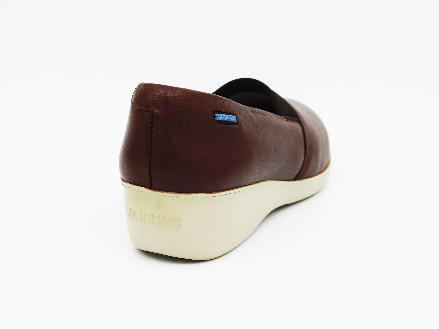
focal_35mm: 66
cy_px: 164
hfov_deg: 29.4
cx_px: 220
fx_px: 837
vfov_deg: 22.3
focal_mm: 11.7
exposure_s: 1/400
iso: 125
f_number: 4.2
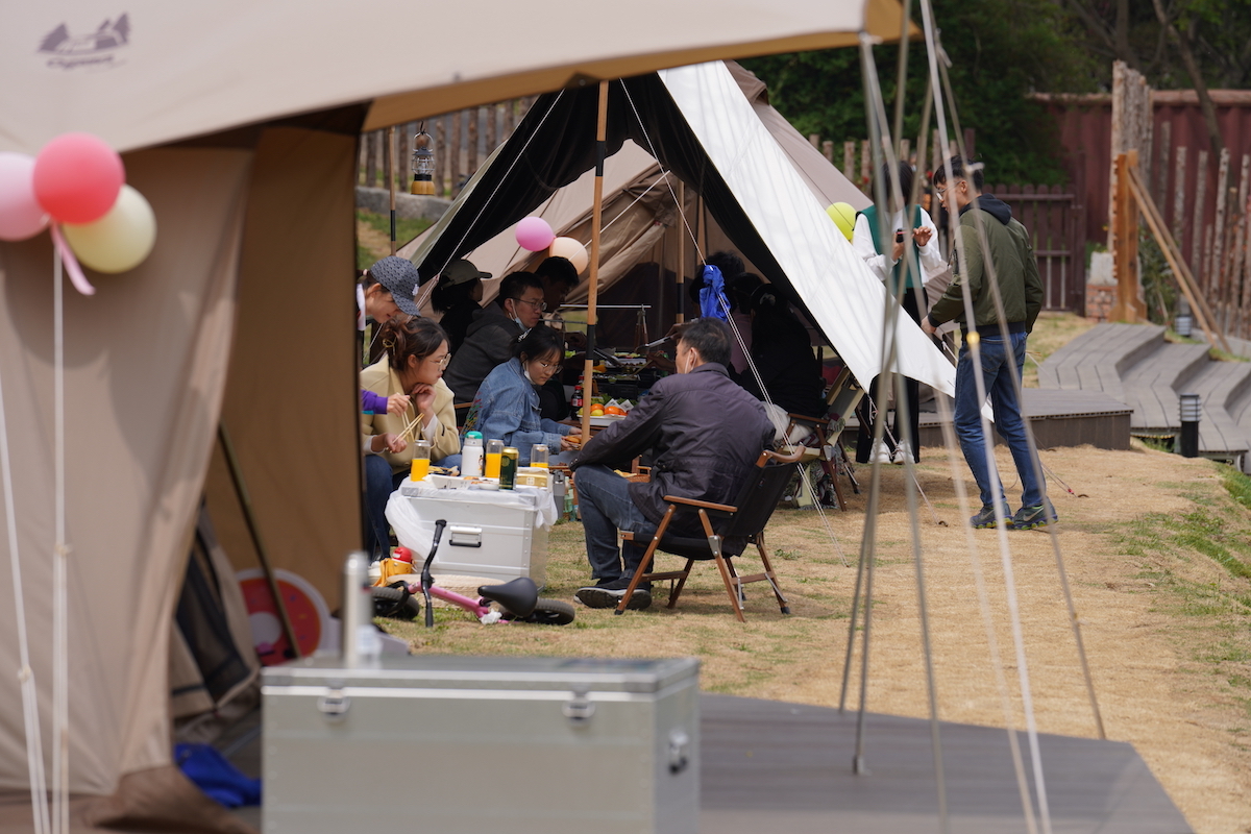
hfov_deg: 10.3
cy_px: 417
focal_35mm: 200
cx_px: 626
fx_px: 6949
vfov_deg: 6.9
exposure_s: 1/500
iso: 100
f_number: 5.6
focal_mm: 200
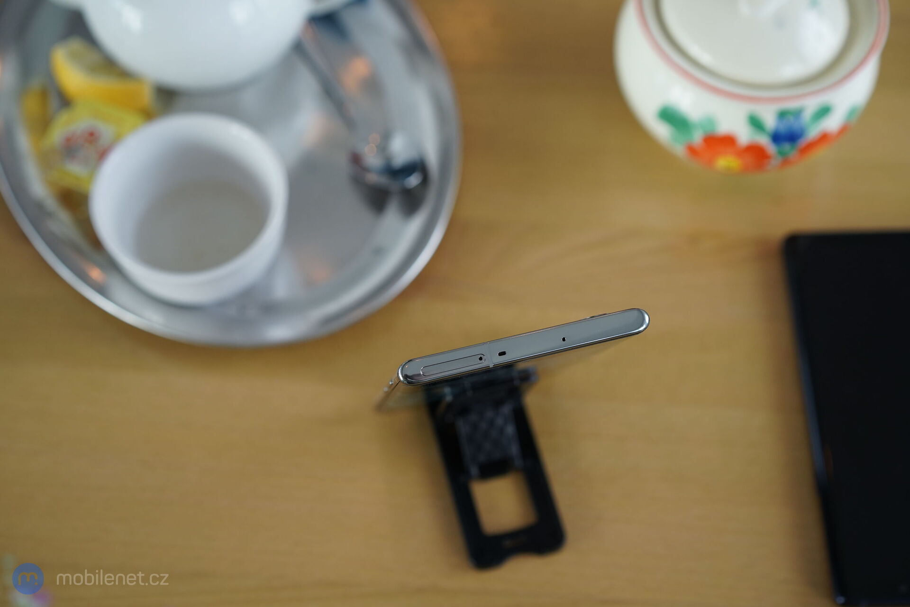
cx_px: 455
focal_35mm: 55
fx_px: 1390
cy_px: 304
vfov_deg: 24.6
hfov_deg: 36.2
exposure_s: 1/200
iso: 1000
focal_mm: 55
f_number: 4.5
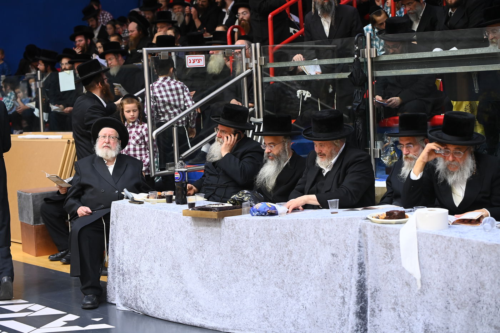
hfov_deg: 28.8
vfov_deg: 19.5
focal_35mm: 70
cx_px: 250
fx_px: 972
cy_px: 166
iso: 1000
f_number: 3.5
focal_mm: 70
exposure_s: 1/200
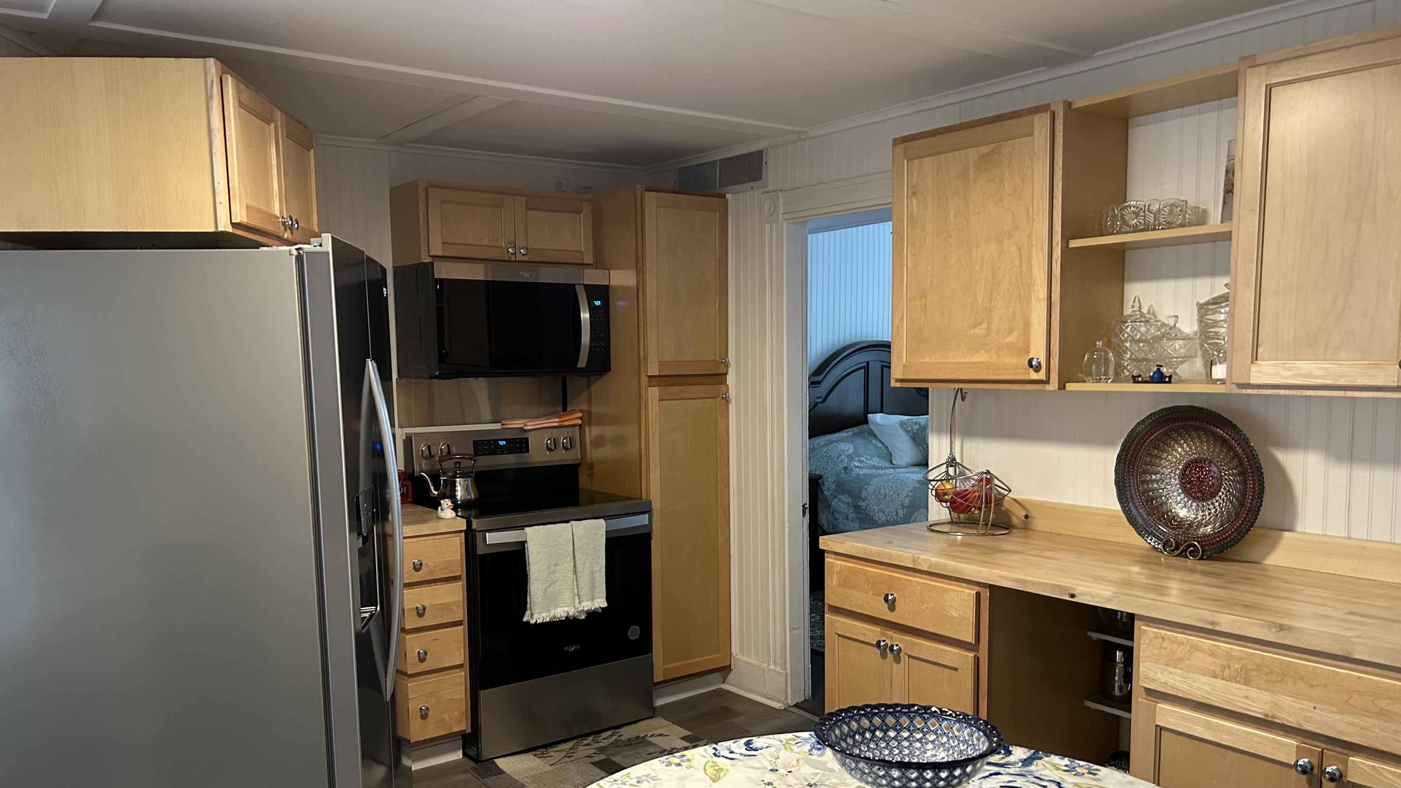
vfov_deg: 40.0
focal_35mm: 29
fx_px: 1077
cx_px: 700
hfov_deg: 66.1
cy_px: 482
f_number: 1.5
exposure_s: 1/60
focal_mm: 5.7
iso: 250
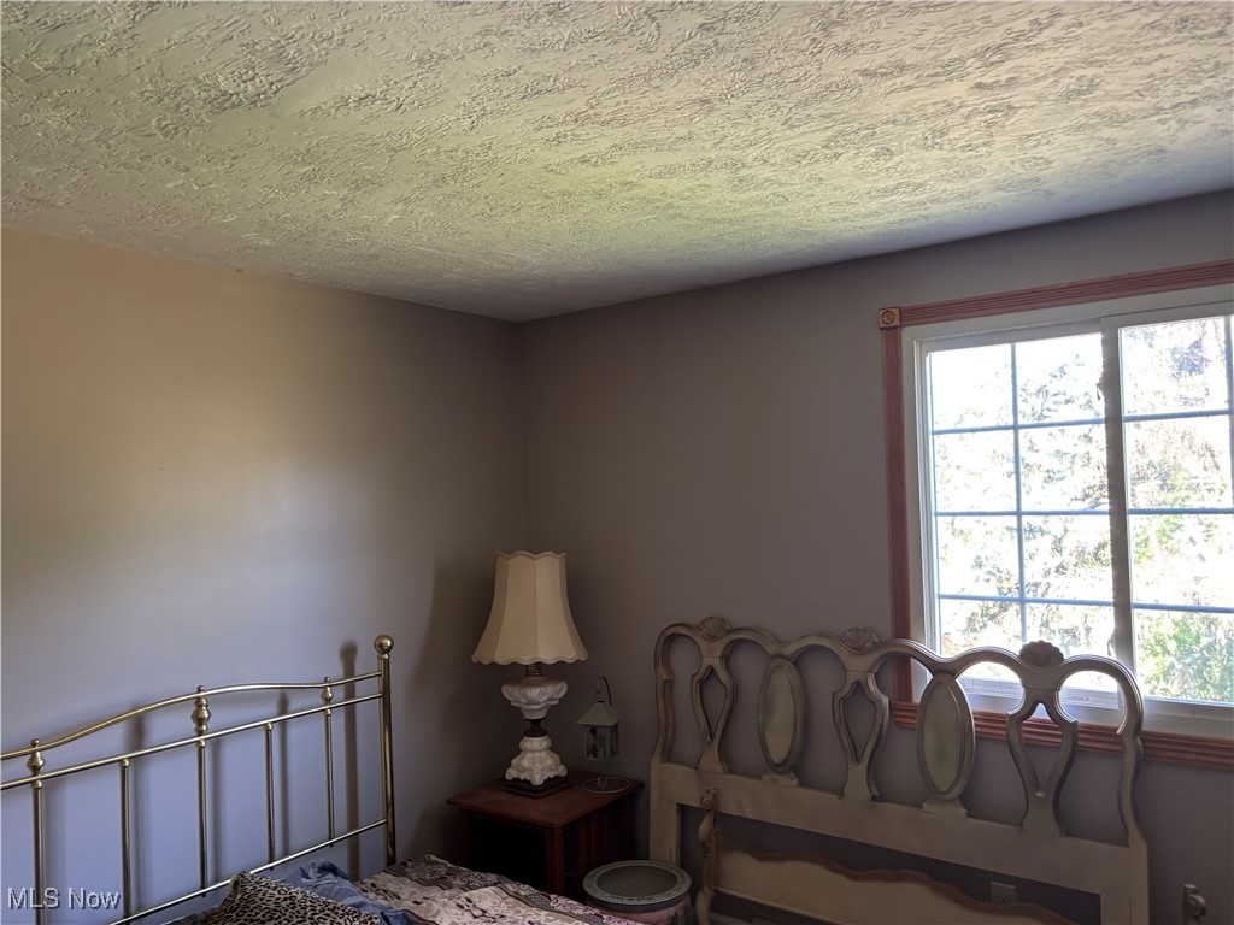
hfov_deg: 67.3
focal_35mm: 26
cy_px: 462
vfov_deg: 53.1
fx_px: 927
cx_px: 617
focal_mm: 5.96
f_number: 1.6
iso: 250
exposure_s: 1/60
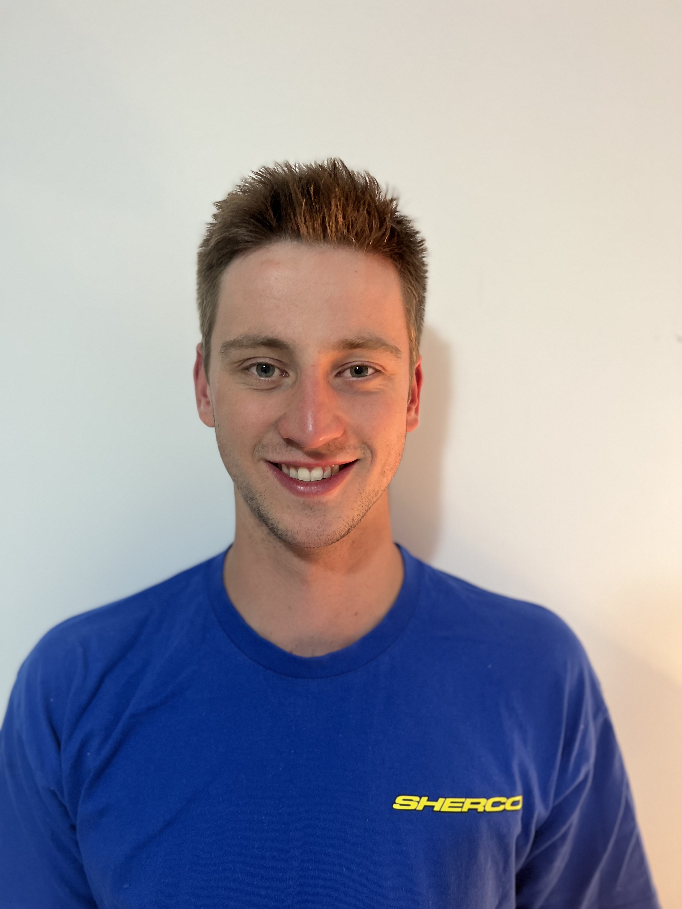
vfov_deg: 67.3
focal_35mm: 26
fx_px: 683
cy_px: 454
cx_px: 341
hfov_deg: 53.1
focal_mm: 5.7
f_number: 1.5
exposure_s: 1/50
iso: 250
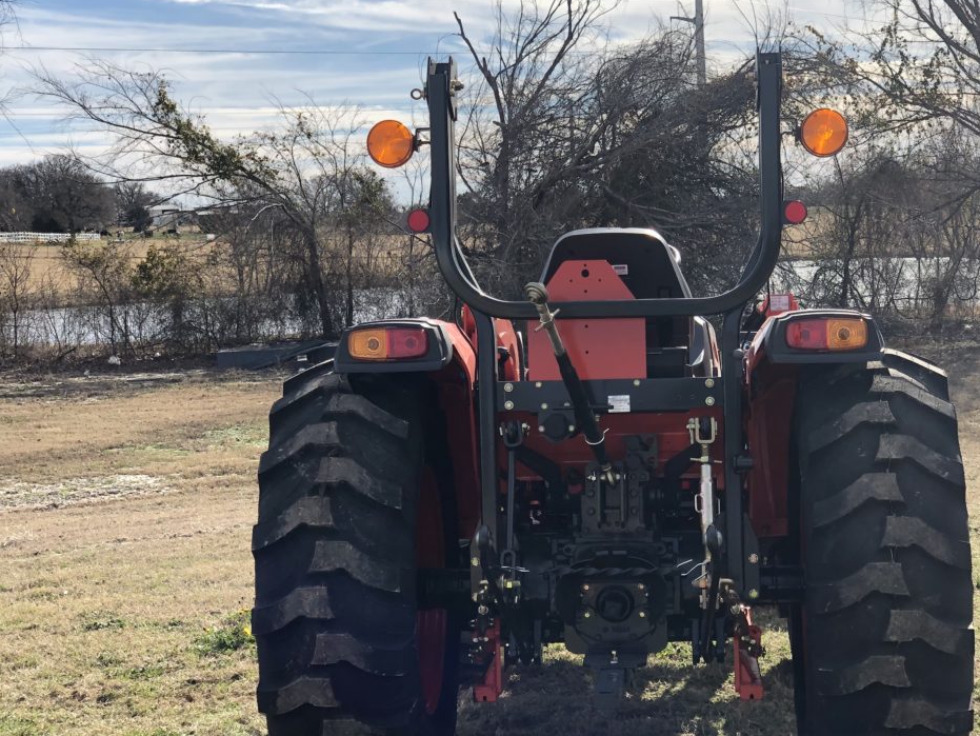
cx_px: 563
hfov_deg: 28.9
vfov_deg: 21.9
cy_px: 435
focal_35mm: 67
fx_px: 1898
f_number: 2.4
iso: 16
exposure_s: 1/838
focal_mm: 6
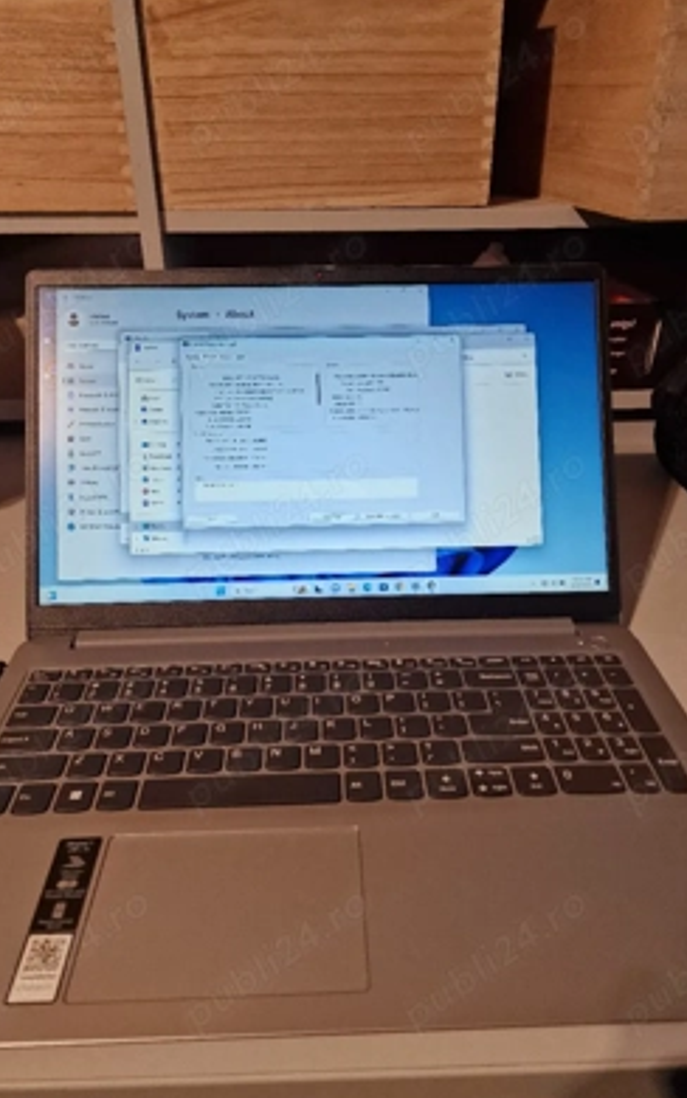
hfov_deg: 49.3
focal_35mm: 25
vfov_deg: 72.5
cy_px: 555
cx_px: 332
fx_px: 748
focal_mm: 6.4
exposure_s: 1/100
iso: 320
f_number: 1.8
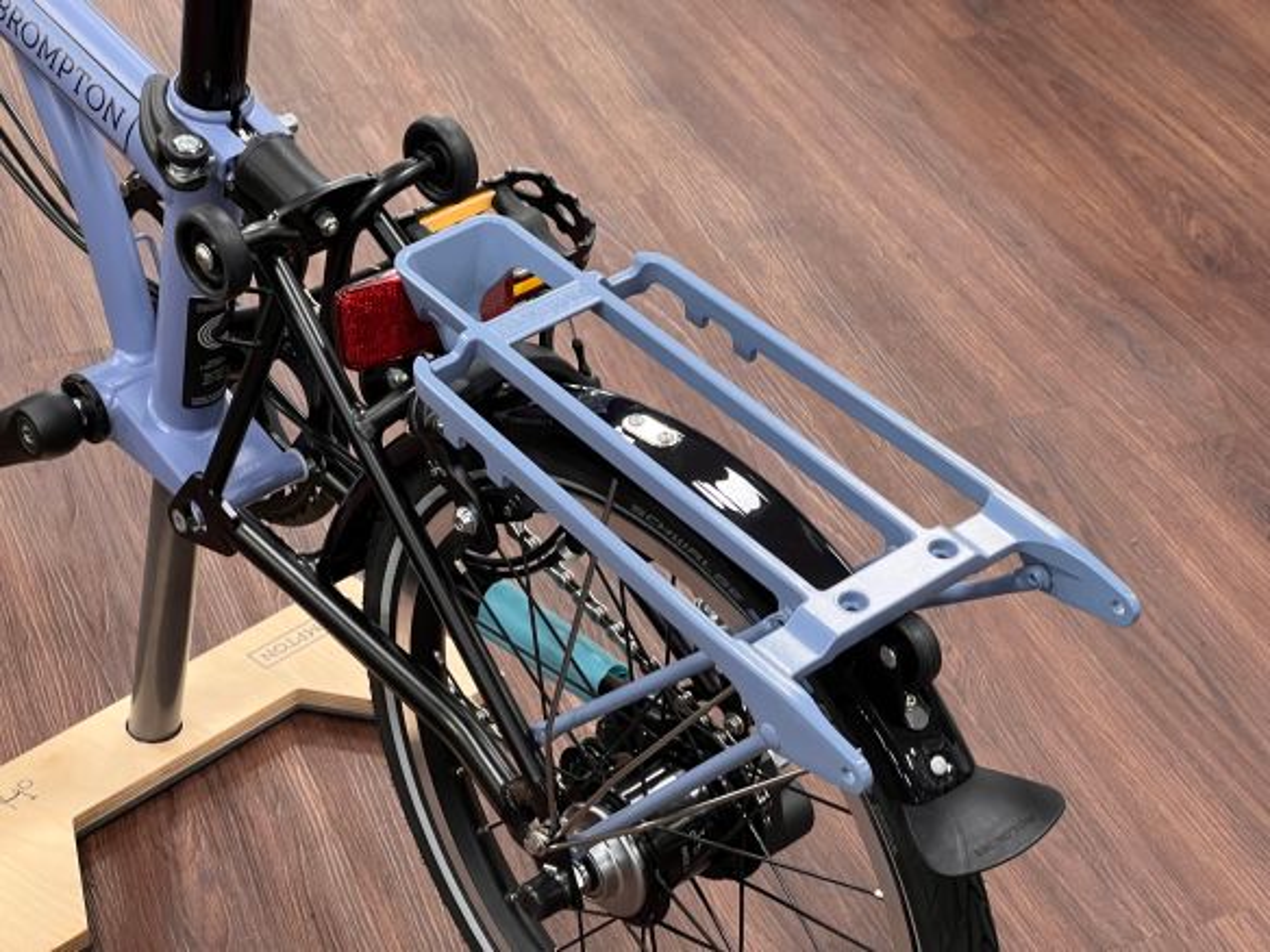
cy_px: 476
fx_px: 2825
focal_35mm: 77
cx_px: 635
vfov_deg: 19.1
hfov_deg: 25.3
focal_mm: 9
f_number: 2.8
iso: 400
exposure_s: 1/50
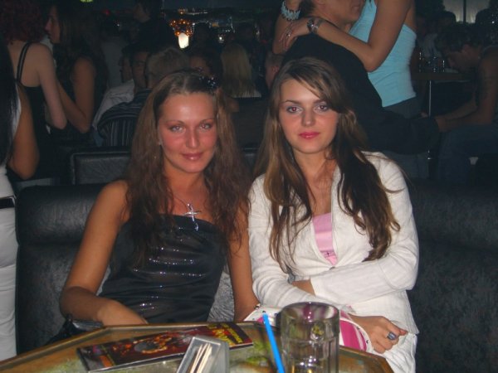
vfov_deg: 25.7
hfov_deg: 33.8
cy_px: 186
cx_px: 249
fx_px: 820
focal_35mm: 57
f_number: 3.6
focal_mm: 11.8
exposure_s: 1/60
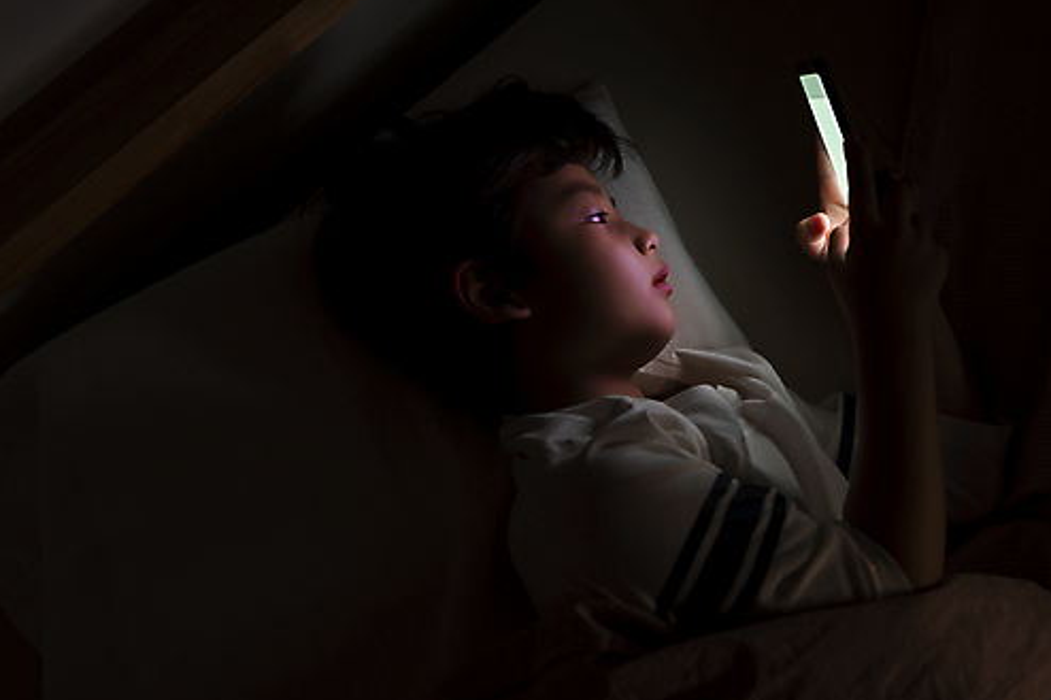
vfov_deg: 26.4
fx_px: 1488
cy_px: 289
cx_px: 451
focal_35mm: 51
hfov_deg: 38.8
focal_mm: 42
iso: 500
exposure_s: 1/60
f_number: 2.8
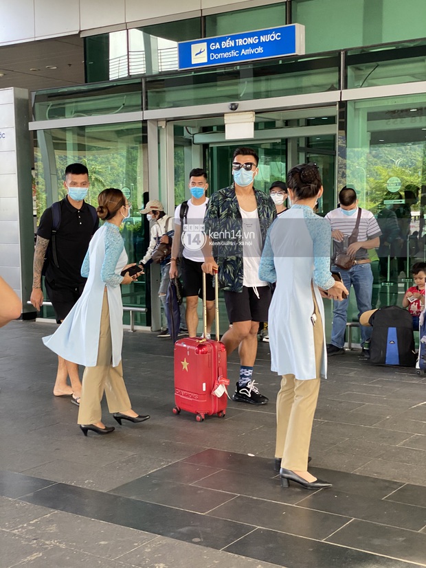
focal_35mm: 52
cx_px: 213
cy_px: 284
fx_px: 853
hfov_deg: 28.0
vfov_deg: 36.8
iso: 100
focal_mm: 6
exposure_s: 1/121
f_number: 2
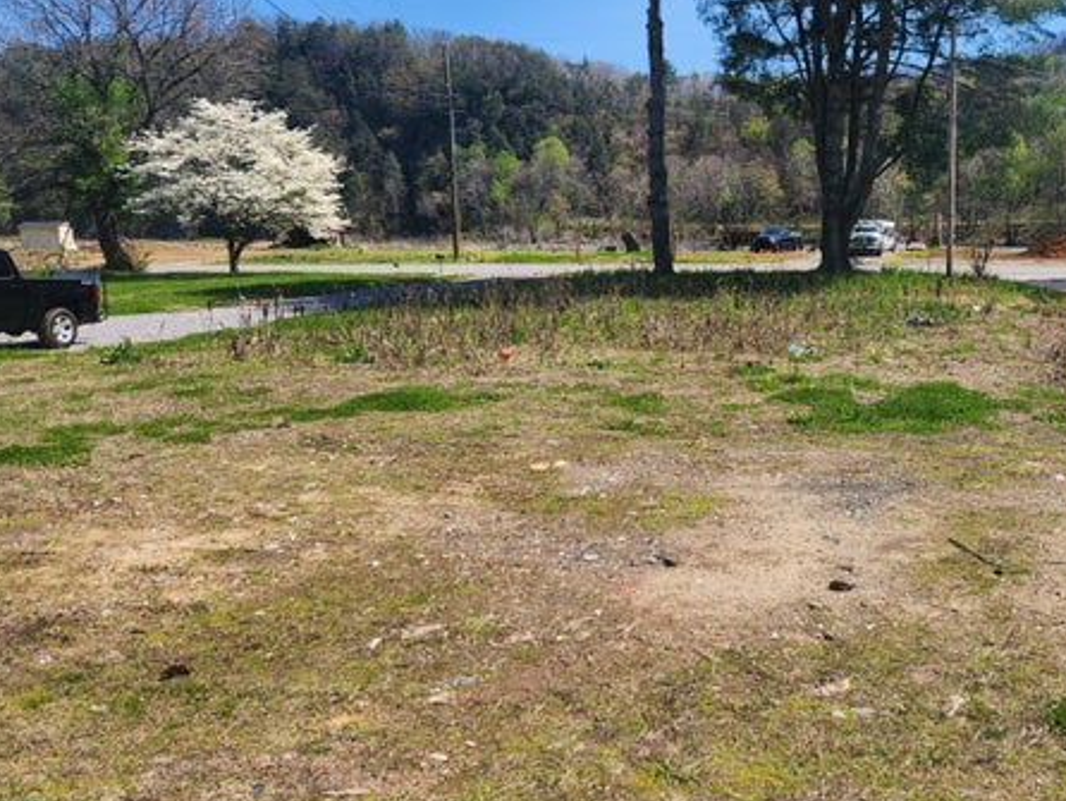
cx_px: 751
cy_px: 366
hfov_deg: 53.7
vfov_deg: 42.9
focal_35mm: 33
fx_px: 1017
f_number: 1.8
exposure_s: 1/1232
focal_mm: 5.4
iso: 20
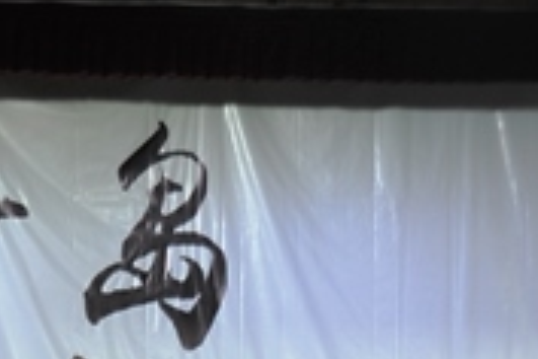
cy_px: 593
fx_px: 3781
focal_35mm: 253
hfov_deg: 8.1
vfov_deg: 5.4
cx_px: 432
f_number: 5
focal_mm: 70
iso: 800
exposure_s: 1/125
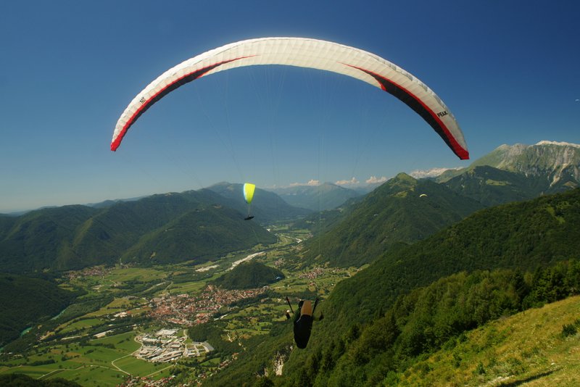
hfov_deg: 73.7
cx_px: 290
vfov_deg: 53.2
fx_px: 387
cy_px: 194
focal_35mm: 24
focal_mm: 24
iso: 200
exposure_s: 1/500
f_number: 5.6
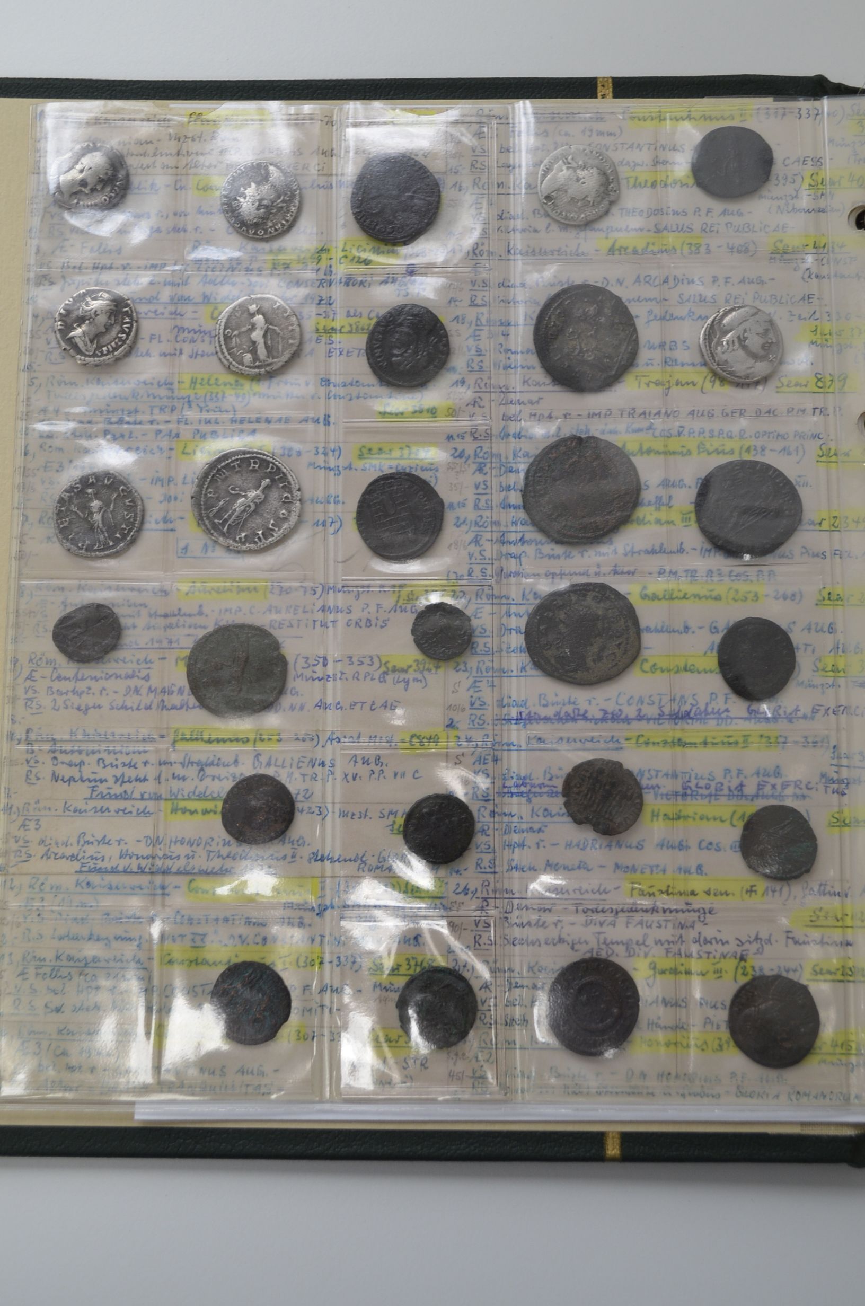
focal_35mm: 45
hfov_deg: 29.7
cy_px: 653
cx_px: 432
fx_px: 1629
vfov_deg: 43.7
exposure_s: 1/60
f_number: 5.6
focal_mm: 30
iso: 400
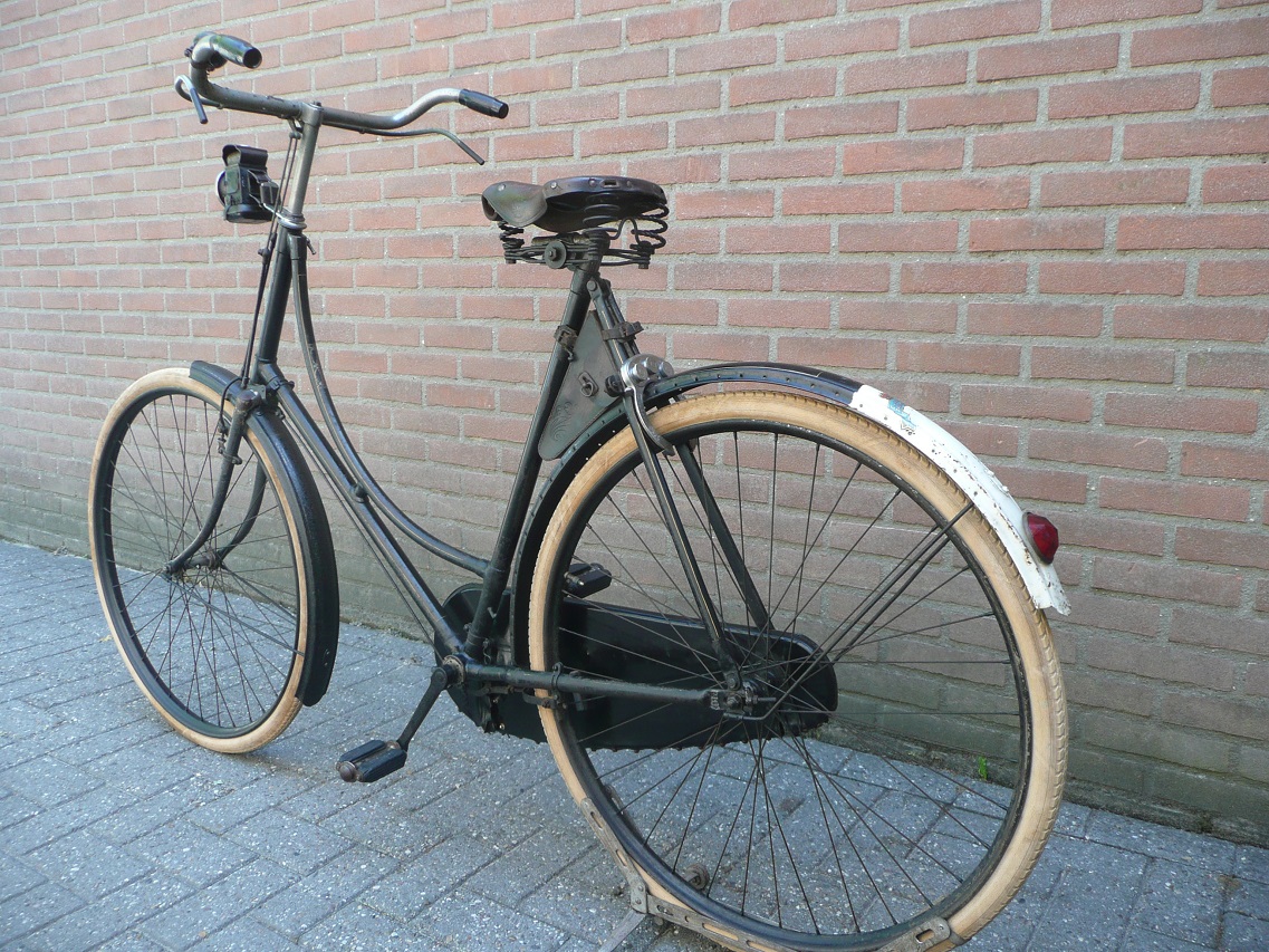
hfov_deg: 63.4
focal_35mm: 28
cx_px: 634
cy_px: 476
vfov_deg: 49.8
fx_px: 1027
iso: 100
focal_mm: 4.6
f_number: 3.3
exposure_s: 1/30
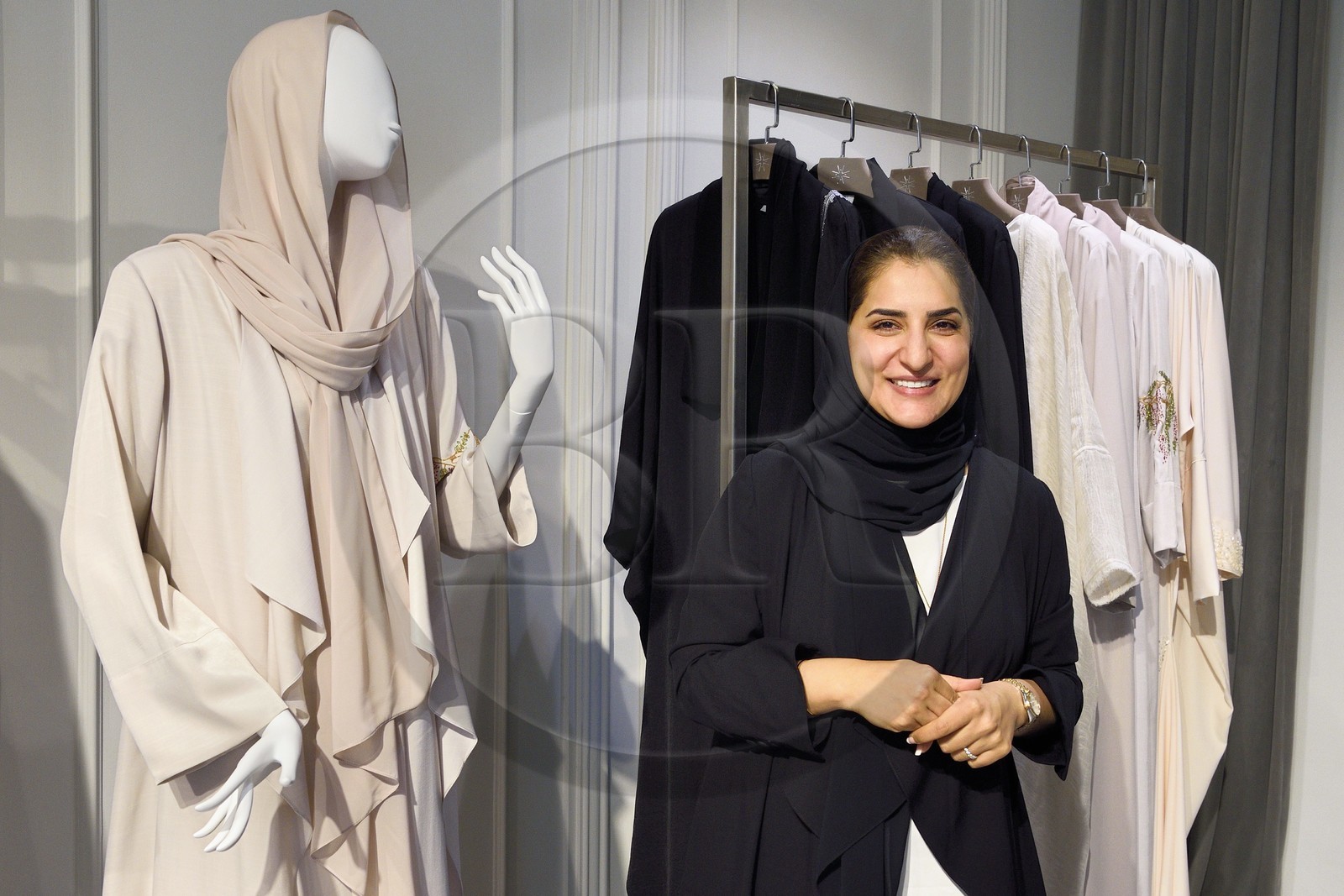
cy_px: 448
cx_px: 672
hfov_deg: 55.8
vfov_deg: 38.9
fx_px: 1269
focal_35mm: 34
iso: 1600
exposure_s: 1/80
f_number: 10
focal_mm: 34
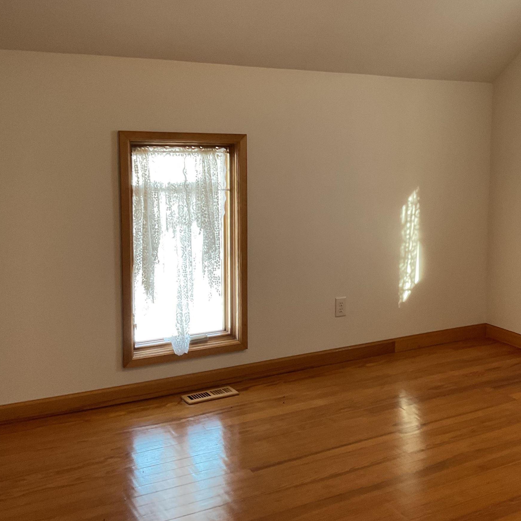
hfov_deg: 36.7
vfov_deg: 37.4
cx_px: 387
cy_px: 213
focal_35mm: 45
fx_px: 766
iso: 80
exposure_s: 1/60
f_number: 1.8
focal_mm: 3
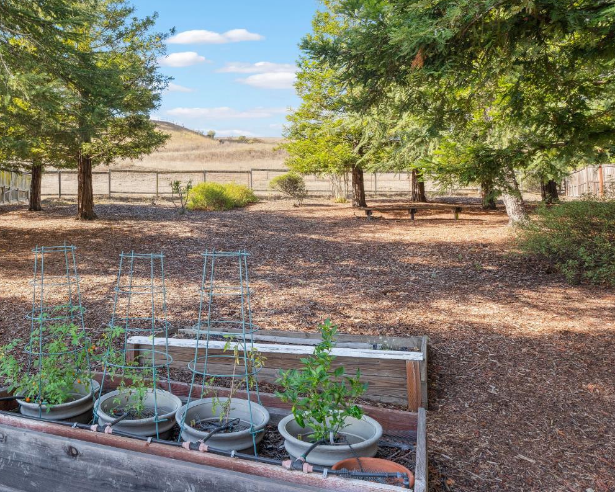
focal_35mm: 27
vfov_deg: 53.1
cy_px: 217
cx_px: 209
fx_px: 491
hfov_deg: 62.6
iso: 320
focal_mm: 19
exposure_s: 1/60
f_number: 11
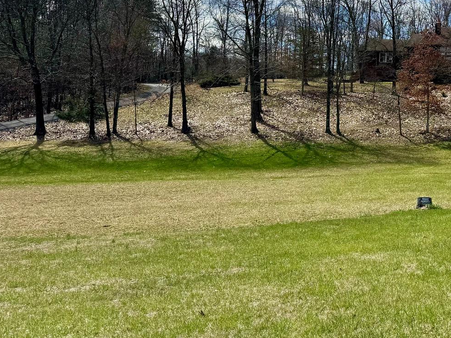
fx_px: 651
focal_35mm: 50
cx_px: 451
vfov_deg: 28.5
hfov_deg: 34.7
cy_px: 70
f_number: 1.78
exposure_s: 1/6410
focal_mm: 6.86
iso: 80
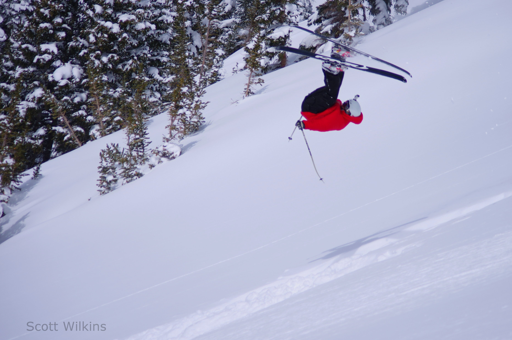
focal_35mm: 208
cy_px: 158
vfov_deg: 6.6
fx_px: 2955
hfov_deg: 9.9
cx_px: 295
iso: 100
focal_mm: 120
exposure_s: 1/2500
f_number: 4.5
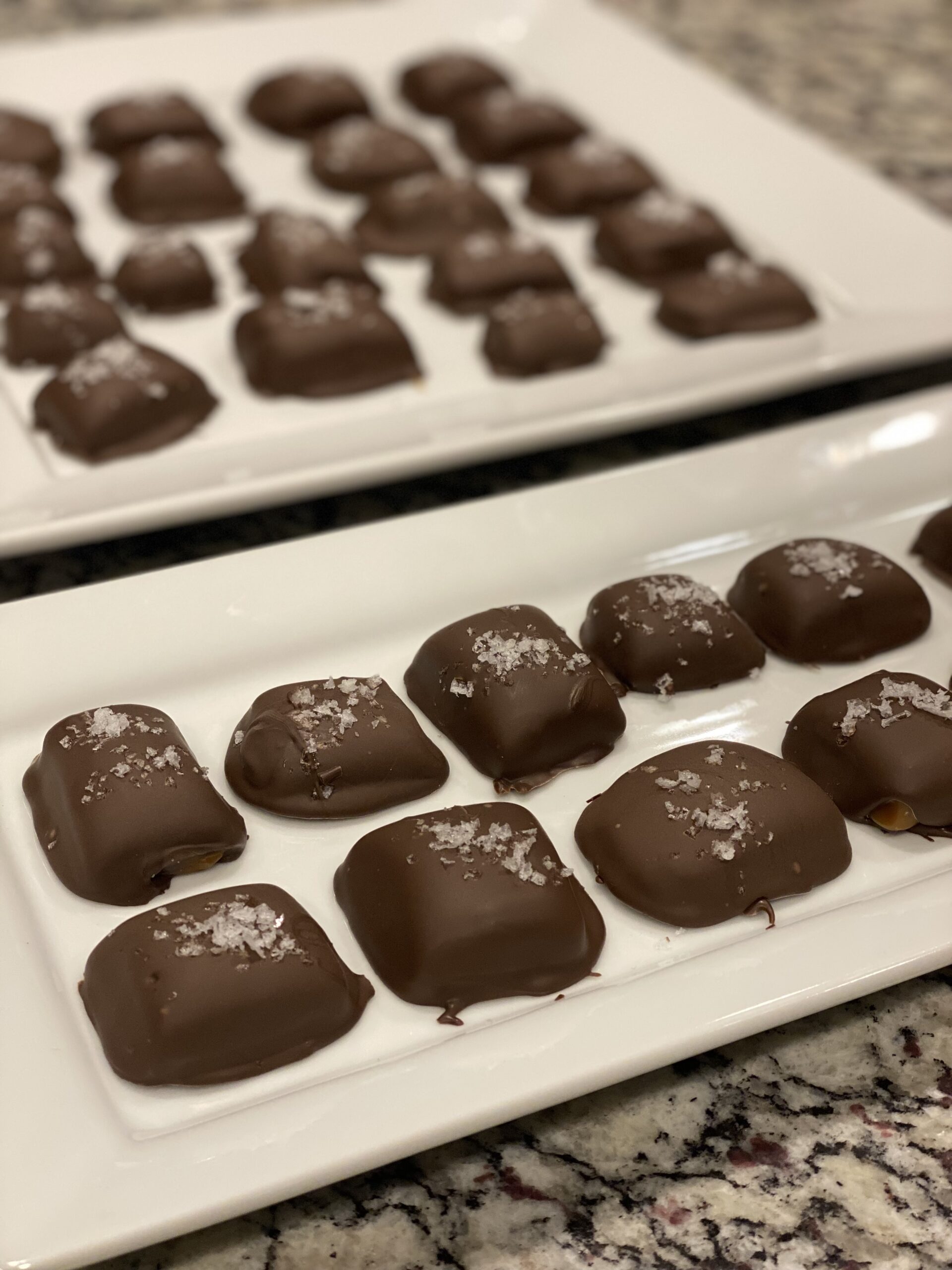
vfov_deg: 36.8
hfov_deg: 28.0
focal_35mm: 52
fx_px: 1907
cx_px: 476
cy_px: 635
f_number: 2
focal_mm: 6
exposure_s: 1/60
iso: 125
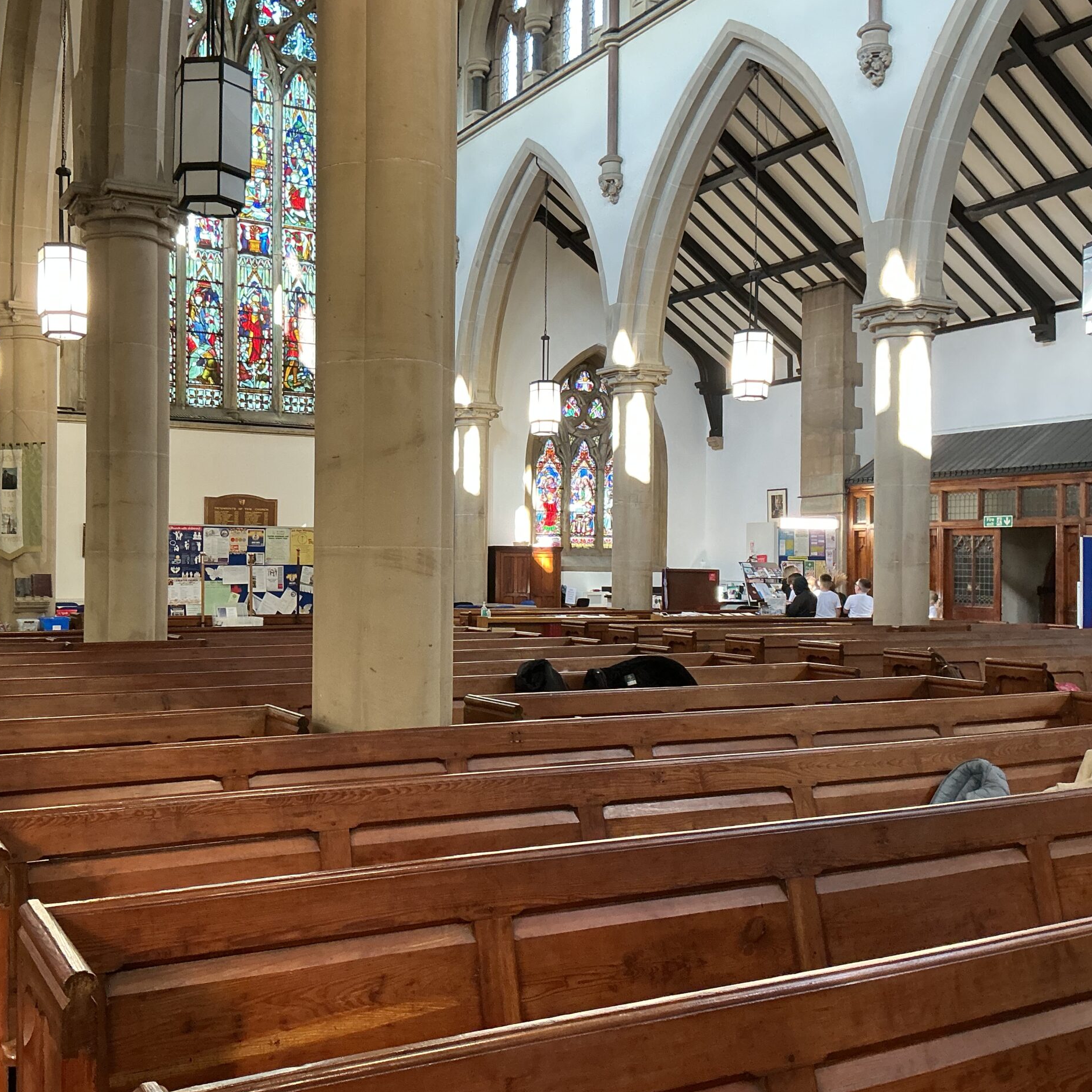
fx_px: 1249
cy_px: 546
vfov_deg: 47.2
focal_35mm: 35
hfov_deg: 47.0
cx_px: 441
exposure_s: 1/60
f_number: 1.8
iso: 100
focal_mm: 3
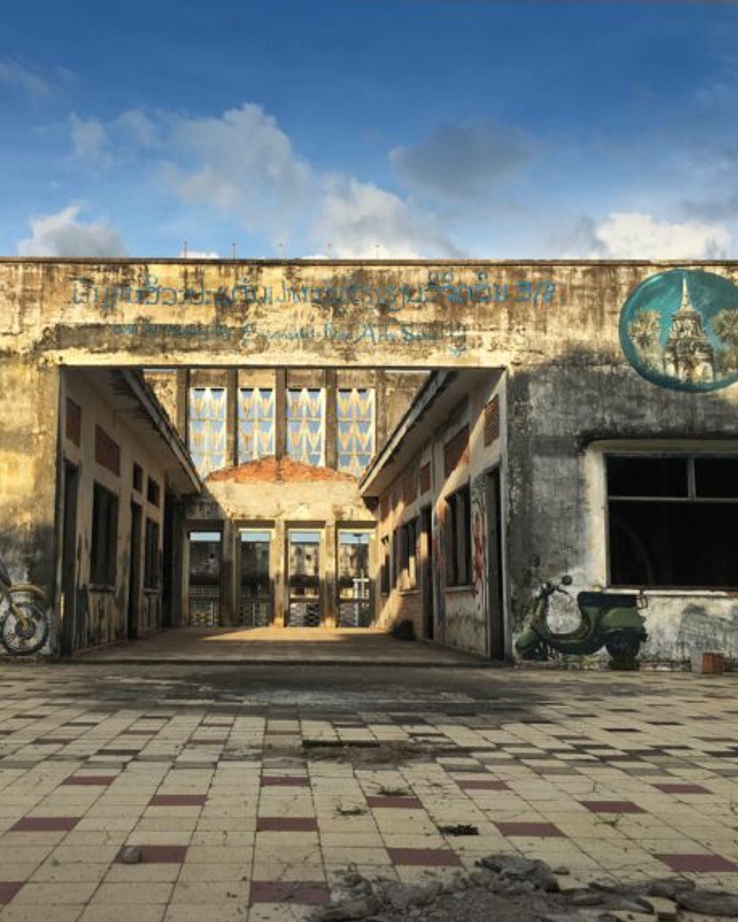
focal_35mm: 38
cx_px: 279
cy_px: 463
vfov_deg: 47.9
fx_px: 1037
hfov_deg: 38.9
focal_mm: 4.15
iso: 25
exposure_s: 1/732
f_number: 2.2
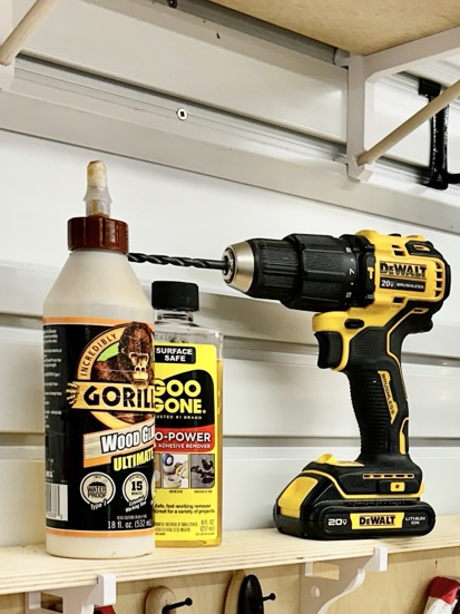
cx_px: 409
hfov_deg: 23.4
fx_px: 1081
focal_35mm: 61
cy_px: 550
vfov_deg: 30.3
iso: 125
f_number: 1.78
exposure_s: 1/120
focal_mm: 6.86
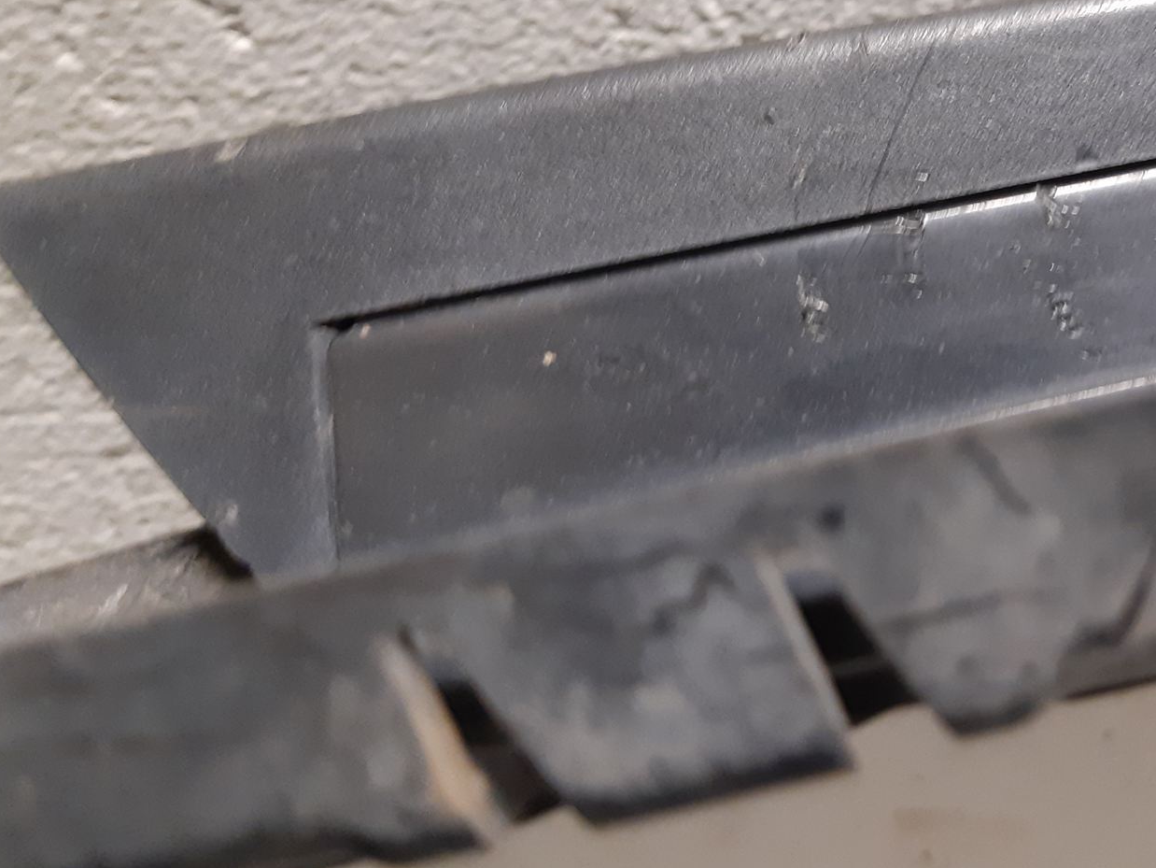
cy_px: 220
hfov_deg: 42.1
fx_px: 1436
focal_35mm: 43
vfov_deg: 33.0
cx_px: 903
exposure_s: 1/25
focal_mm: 3.93
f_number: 1.7
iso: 250
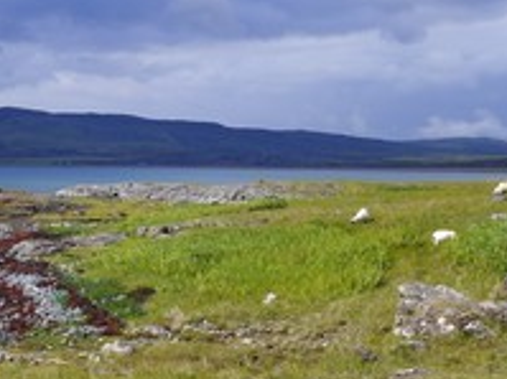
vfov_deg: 22.3
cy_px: 298
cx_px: 122
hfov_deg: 29.3
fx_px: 951
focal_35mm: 65
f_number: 13
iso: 400
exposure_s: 1/320
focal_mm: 32
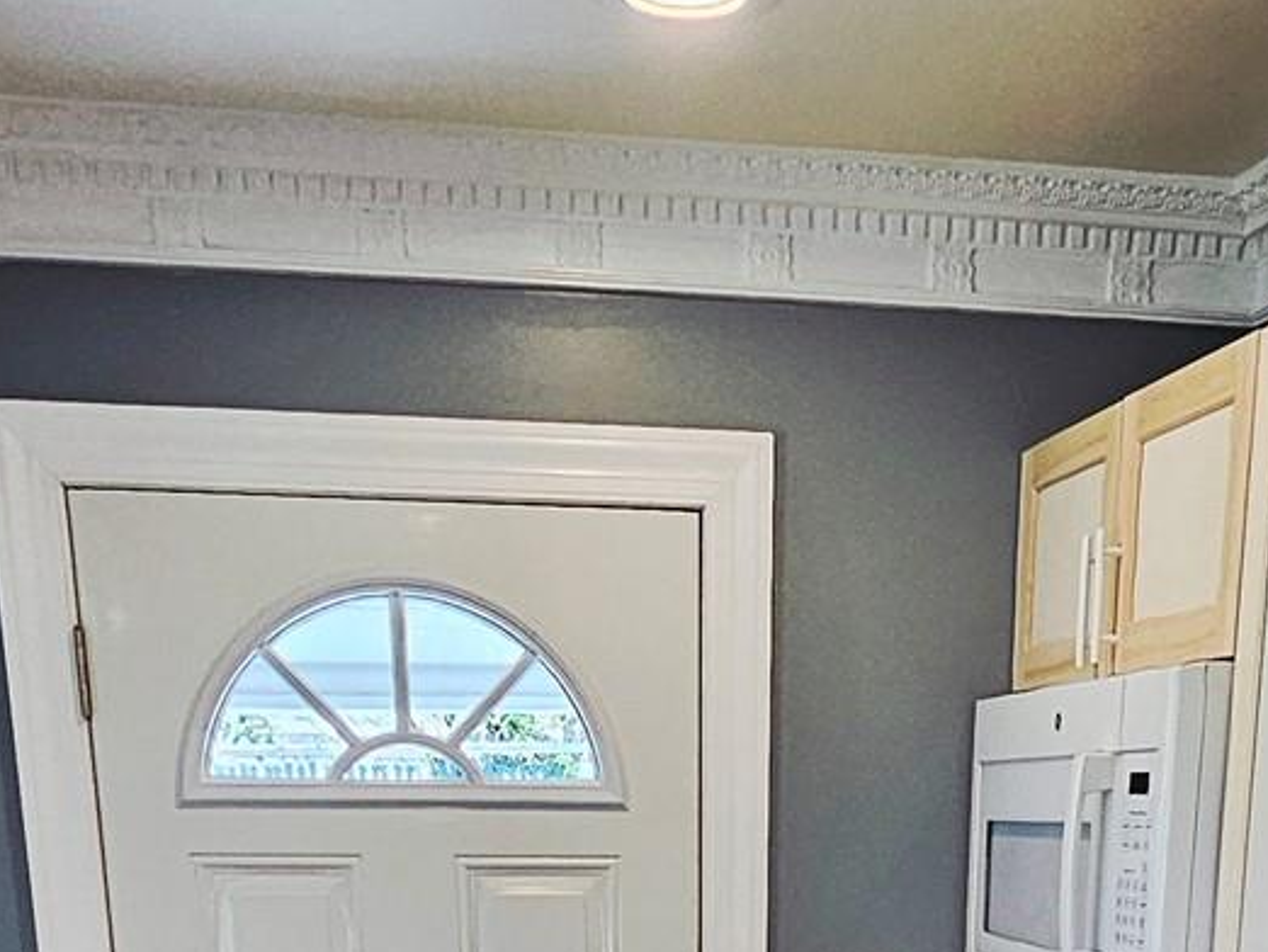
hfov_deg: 37.2
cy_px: 1511
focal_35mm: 51
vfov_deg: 22.3
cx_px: 797
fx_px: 1869
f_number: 2.2
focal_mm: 1.7
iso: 50
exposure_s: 1/60.2
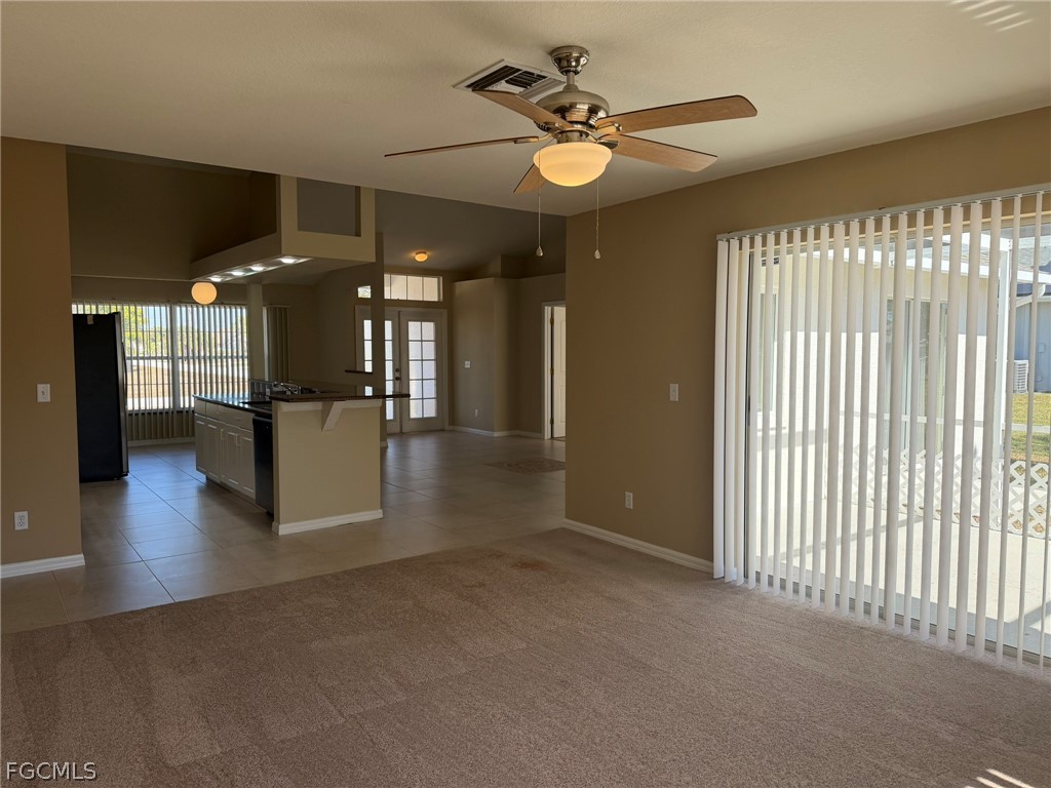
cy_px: 394
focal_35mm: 24
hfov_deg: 71.6
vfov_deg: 56.8
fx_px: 729
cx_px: 526
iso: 100
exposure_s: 1/660
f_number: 1.78
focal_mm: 6.76
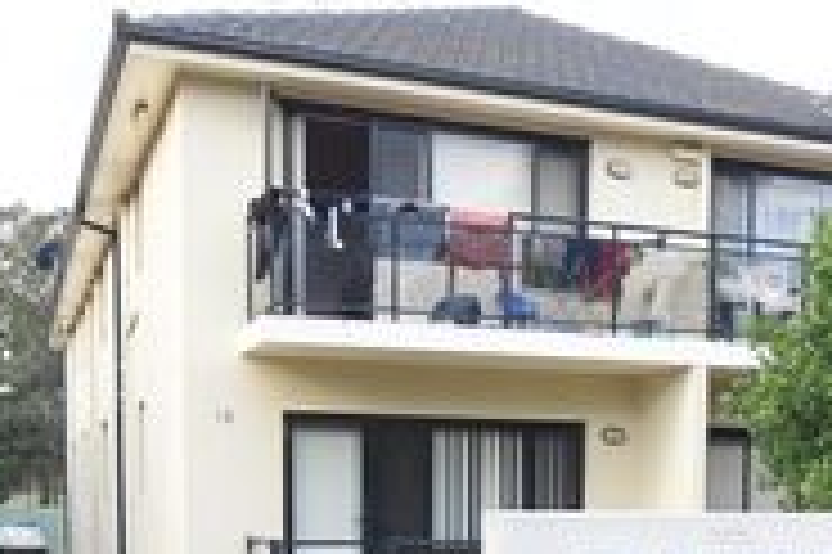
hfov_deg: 33.8
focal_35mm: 57
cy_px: 588
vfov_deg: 22.5
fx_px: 1322
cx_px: 679
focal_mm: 15
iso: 400
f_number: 6.3
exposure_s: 1/160
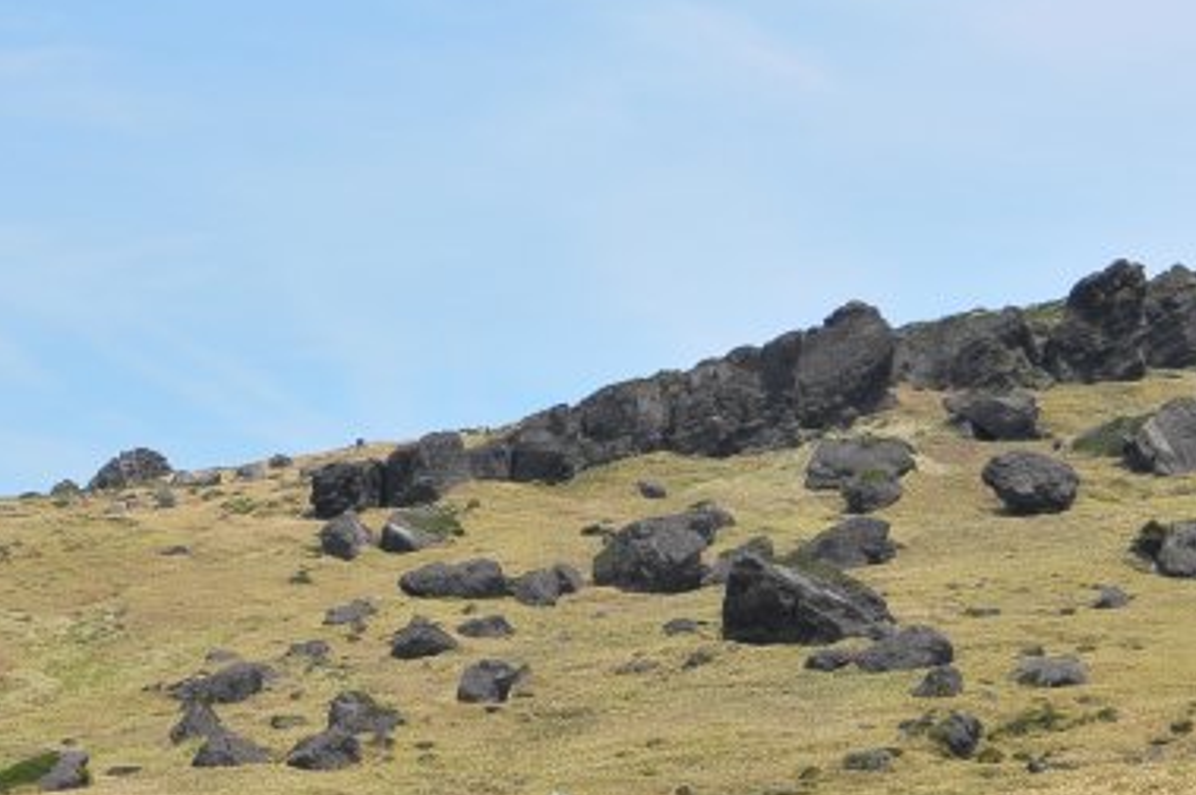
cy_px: 155
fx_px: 3153
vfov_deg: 14.3
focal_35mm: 95
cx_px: 407
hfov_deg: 21.4
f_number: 10
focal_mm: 24
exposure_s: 1/250
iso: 200
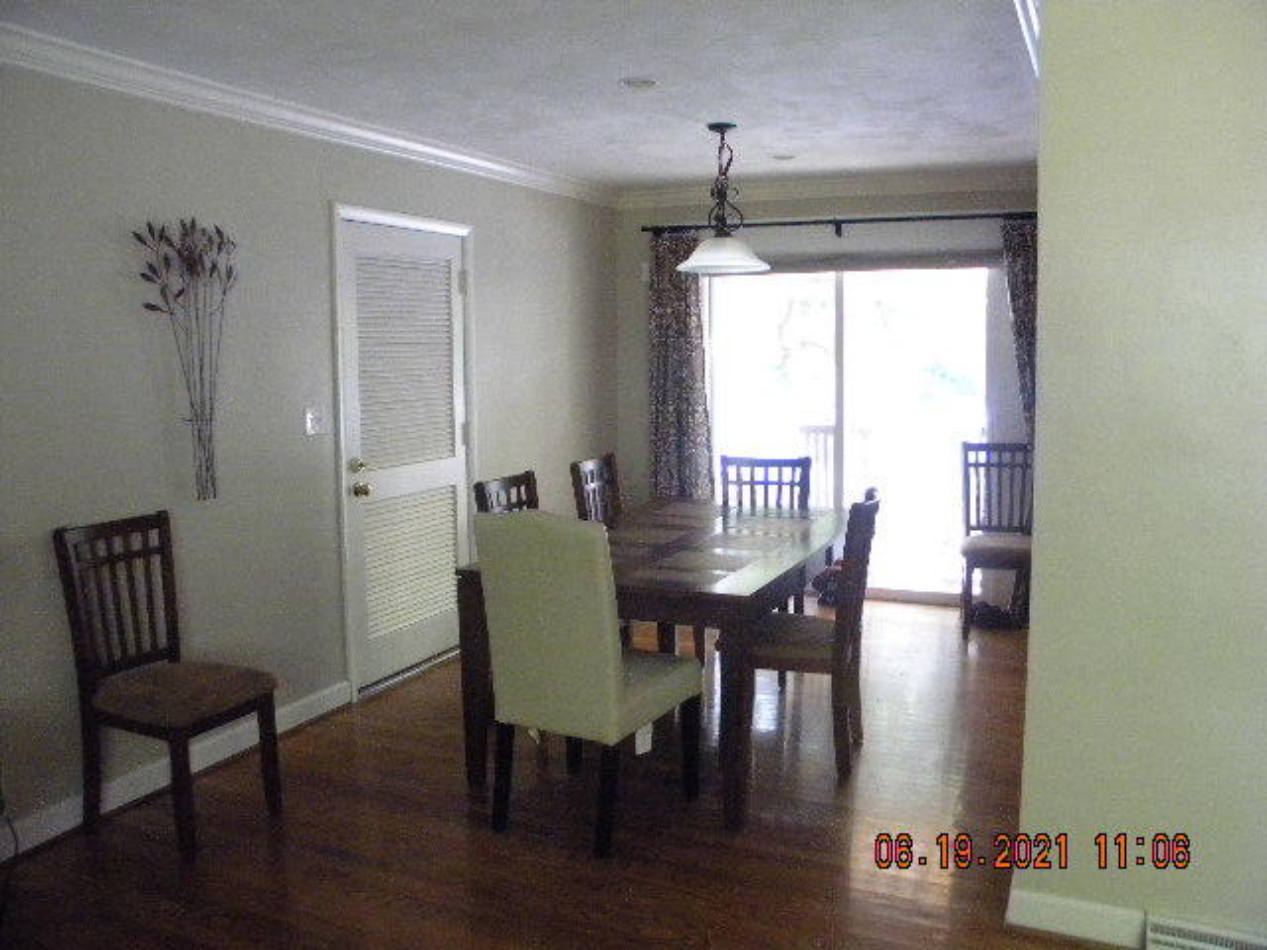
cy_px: 475
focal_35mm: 28
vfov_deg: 49.7
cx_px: 634
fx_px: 1025
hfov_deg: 63.4
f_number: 3.5
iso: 800
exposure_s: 1/21
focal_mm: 5
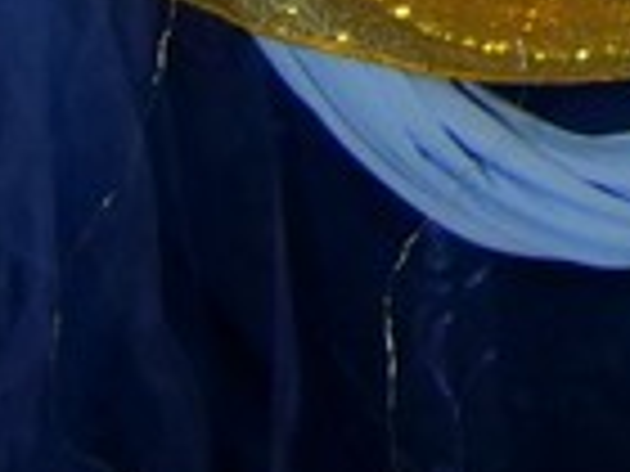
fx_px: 3331
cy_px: -1187
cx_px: 1874
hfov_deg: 8.9
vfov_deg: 6.9
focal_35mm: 183
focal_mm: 12
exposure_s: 1/80
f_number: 3.5
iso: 1600
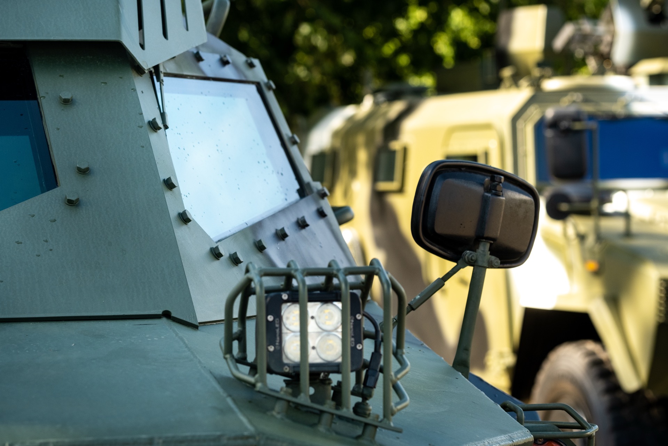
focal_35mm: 135
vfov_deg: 10.2
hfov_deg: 15.2
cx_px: 334
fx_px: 2505
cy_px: 223
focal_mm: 90
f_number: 5
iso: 320
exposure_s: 1/400
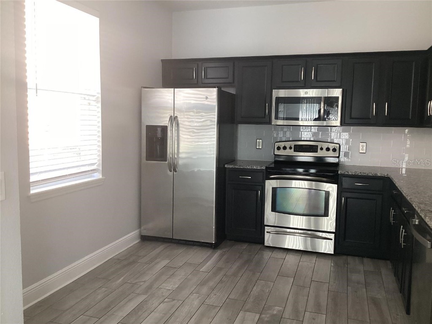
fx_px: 387
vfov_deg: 45.4
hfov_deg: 58.4
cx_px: 216
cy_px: 162
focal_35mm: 31
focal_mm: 3.3
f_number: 2.4
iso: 125
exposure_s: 1/60
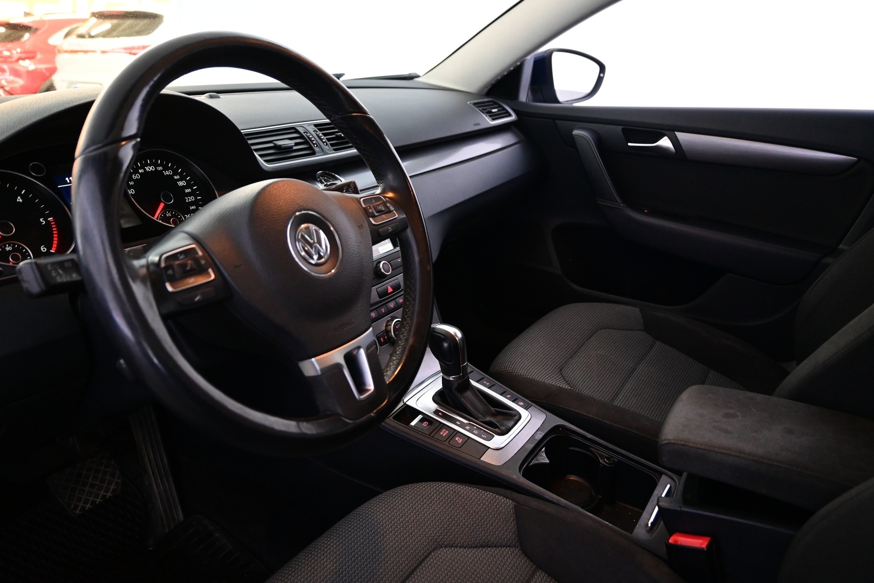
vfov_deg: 45.7
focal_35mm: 28
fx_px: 692
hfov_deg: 64.6
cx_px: 437
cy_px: 292
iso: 2000
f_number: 3.8
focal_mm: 19
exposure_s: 1/30
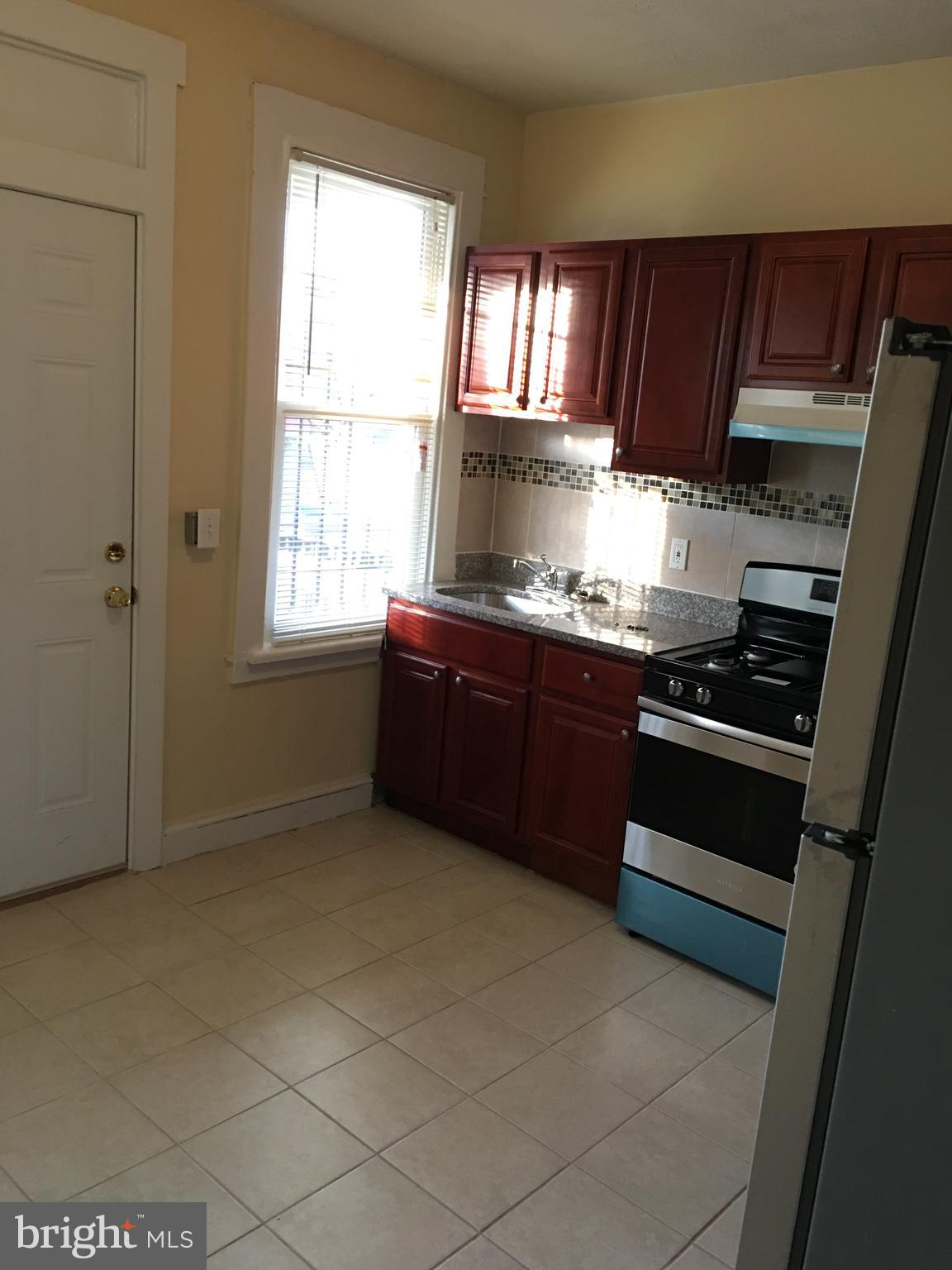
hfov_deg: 48.2
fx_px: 1063
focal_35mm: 29
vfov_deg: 61.7
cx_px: 476
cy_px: 635
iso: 80
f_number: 2.2
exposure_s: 1/15
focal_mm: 4.15
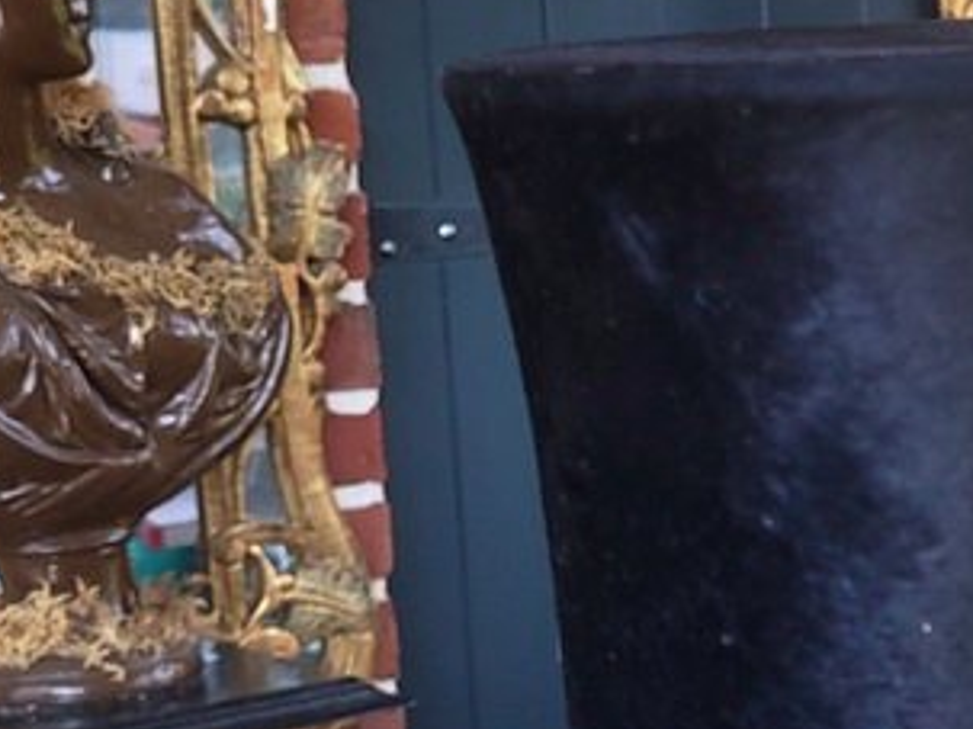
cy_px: 726
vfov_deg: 16.4
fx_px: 2473
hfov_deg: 21.3
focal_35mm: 88
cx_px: 1034
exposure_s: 1/100
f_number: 1.8
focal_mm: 5.4
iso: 64
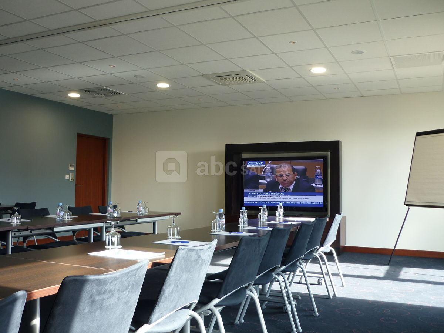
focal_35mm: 33
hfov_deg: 55.4
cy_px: 166
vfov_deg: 42.9
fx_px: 423
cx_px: 222
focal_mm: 5.5
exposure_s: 1/40
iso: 80
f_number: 2.8
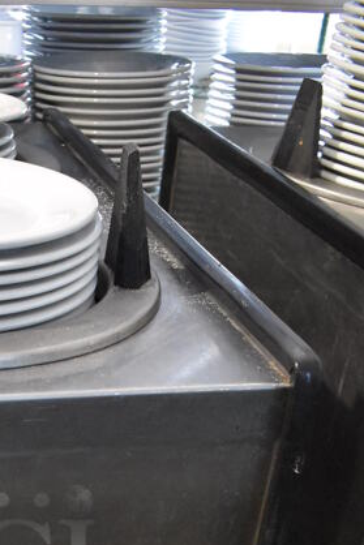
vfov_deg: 31.2
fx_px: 894
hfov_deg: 22.2
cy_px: 553
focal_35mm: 59
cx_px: 1
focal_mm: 18
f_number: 3.5
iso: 6400
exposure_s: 1/125
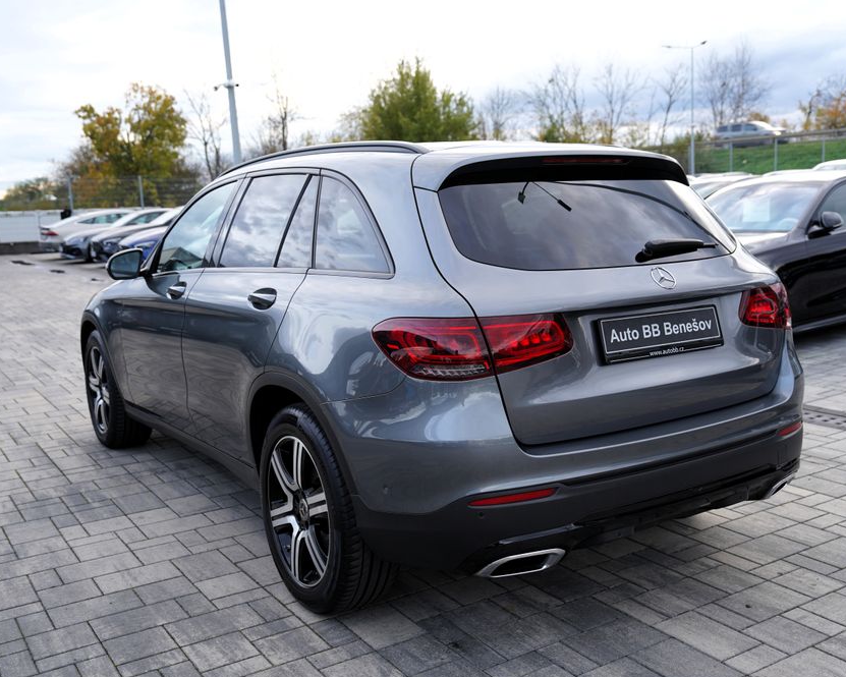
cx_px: 466
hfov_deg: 49.0
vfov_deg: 40.1
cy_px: 347
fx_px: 927
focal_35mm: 37
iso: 100
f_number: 3.5
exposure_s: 1/60
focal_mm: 32
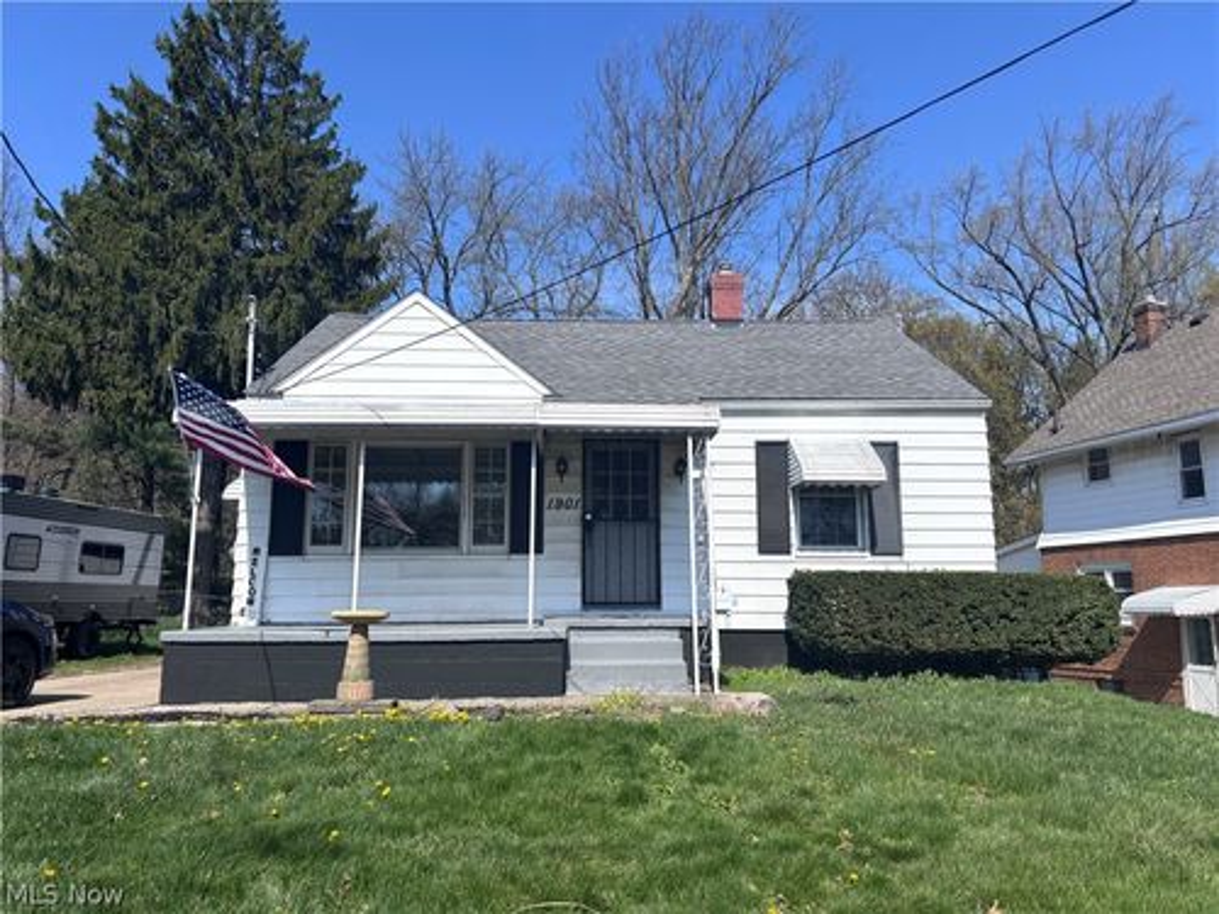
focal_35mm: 26
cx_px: 610
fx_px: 916
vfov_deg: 53.1
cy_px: 457
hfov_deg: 67.3
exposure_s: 1/3534
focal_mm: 5.96
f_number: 1.6
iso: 50
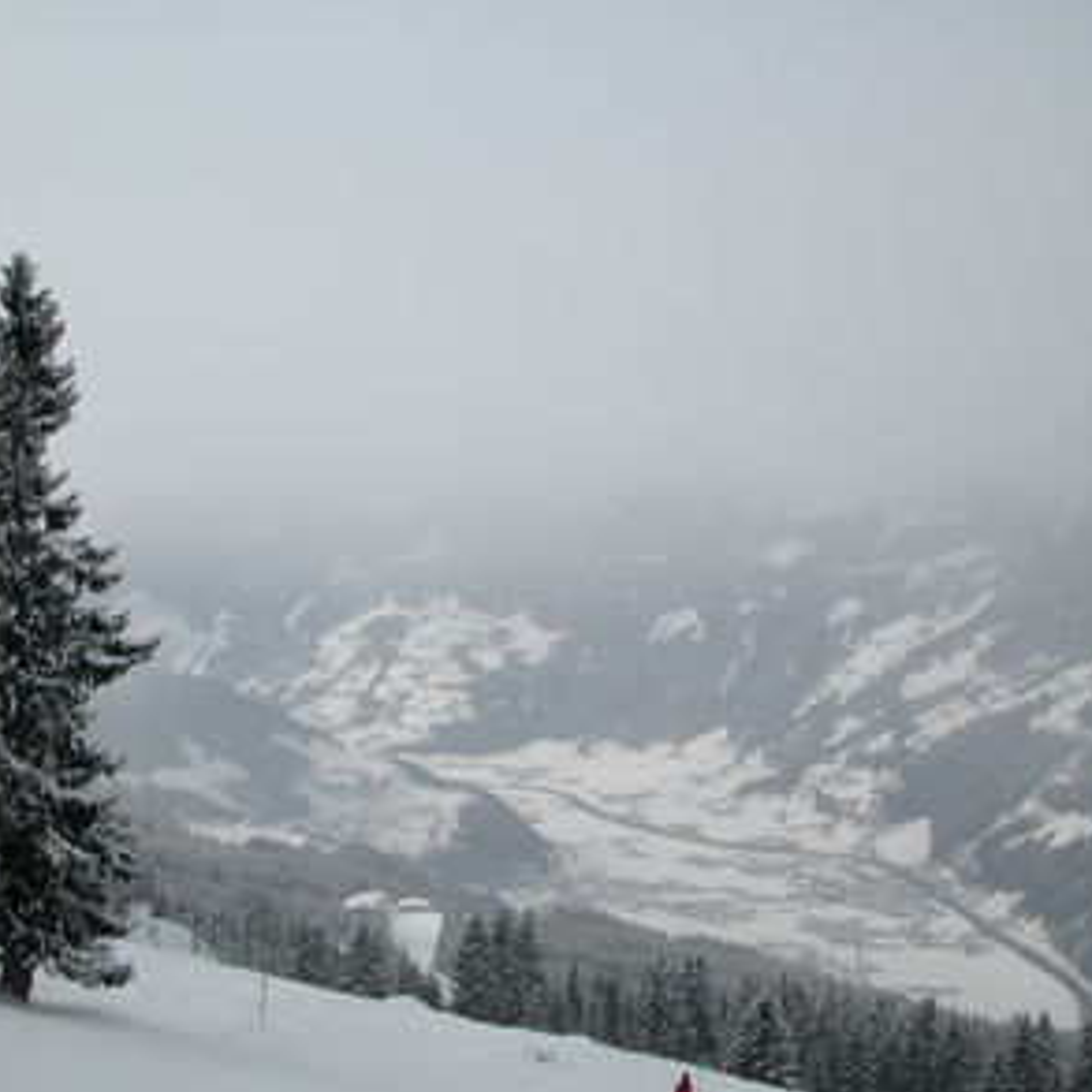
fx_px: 1463
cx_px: 399
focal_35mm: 41
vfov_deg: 40.9
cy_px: 548
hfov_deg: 40.6
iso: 100
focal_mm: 8.9
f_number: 8
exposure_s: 1/431
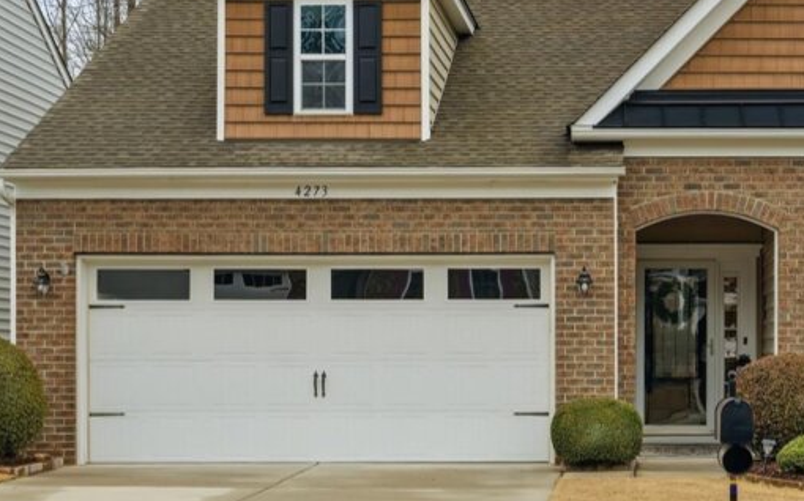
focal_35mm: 84
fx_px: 1839
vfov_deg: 15.5
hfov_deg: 24.3
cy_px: 252
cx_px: 634
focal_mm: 35
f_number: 7.1
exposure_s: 1/2000
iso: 100
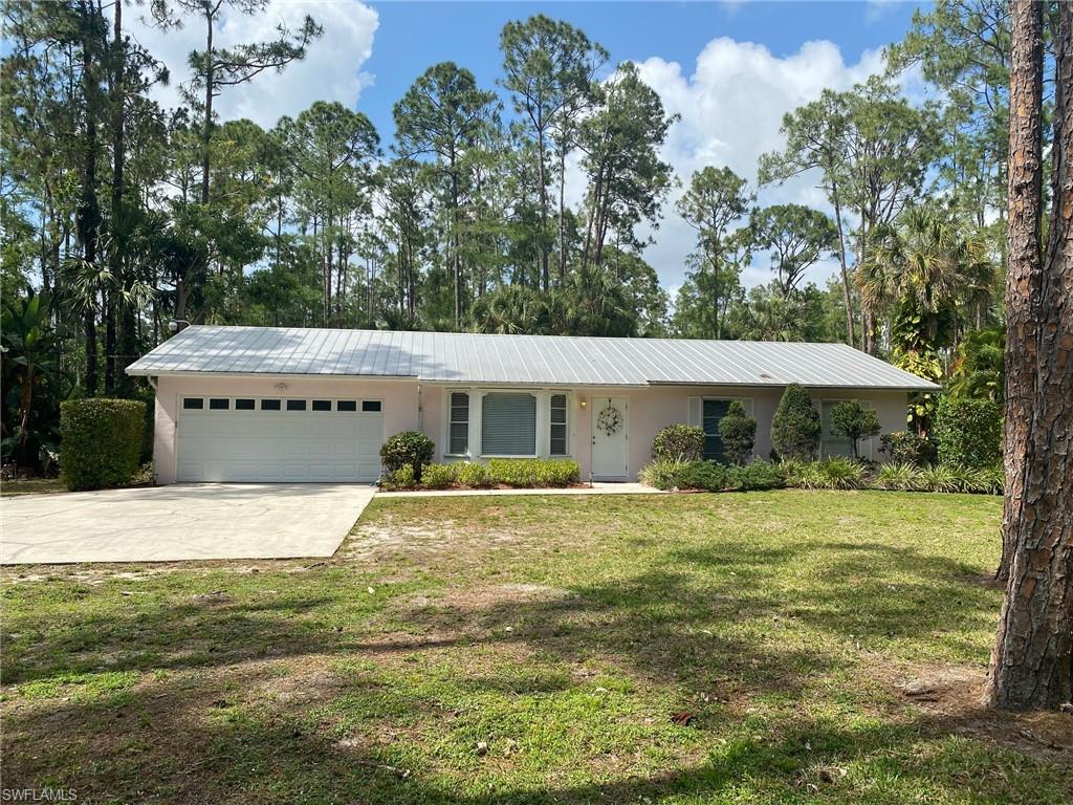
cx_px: 536
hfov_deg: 67.3
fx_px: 806
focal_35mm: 26
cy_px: 402
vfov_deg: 53.1
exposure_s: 1/2513
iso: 32
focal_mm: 4.25
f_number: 1.8
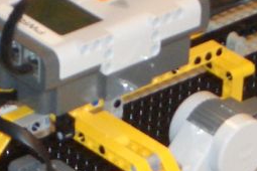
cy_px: 175
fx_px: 2206
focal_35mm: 309
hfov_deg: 6.7
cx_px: 82
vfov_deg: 4.4
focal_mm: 12.2
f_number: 3.9
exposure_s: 1/60
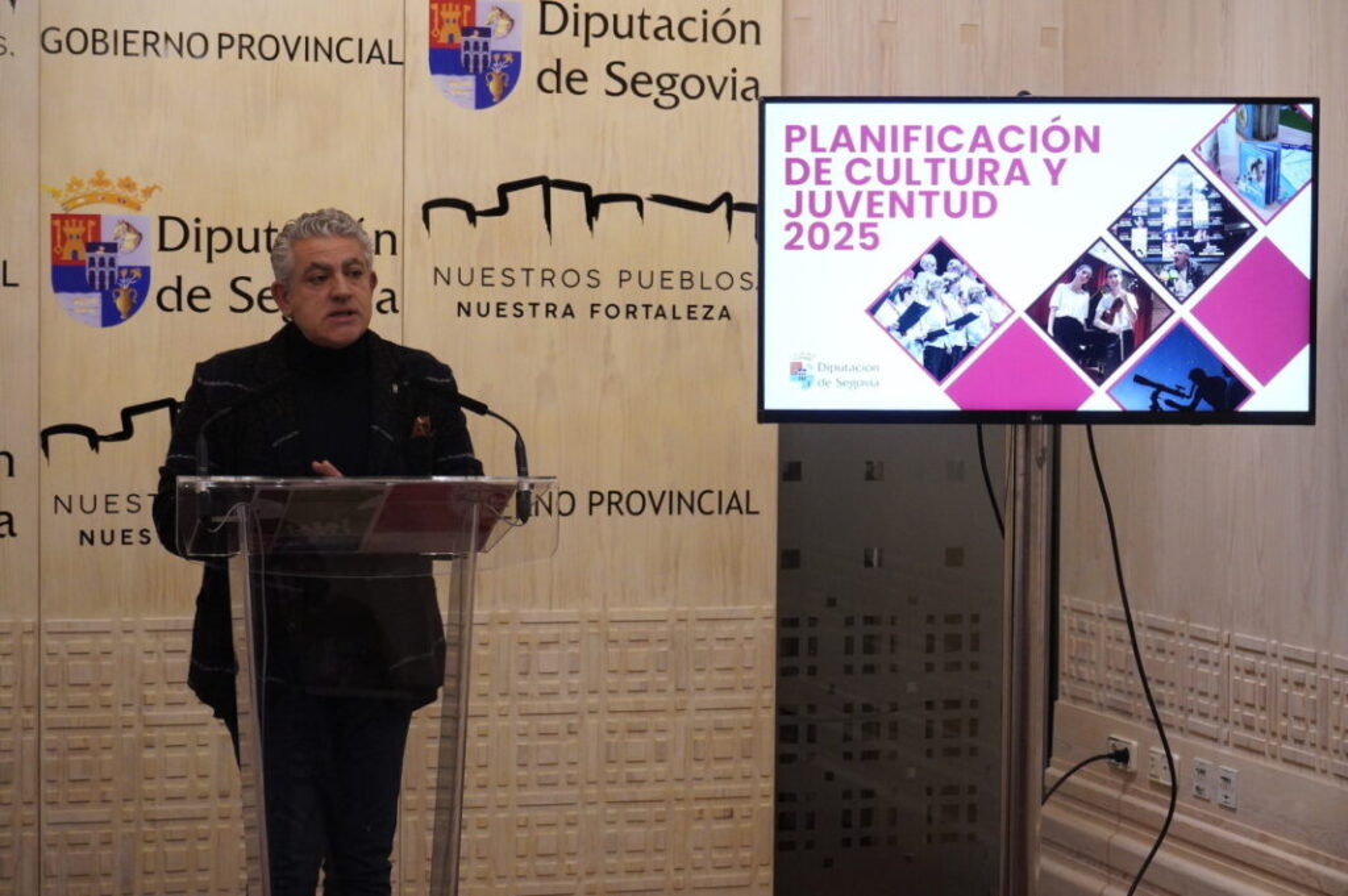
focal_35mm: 70
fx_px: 2619
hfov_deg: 28.9
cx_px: 674
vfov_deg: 19.4
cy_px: 448
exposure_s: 1/200
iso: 10000
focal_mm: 70
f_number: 9.5
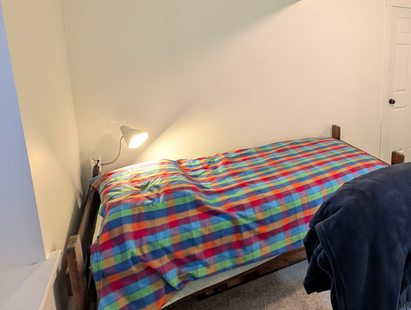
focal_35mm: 23
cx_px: 338
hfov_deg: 66.0
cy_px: 94
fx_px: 274
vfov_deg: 57.2
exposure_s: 1/24
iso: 147
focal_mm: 2.23
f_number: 1.95
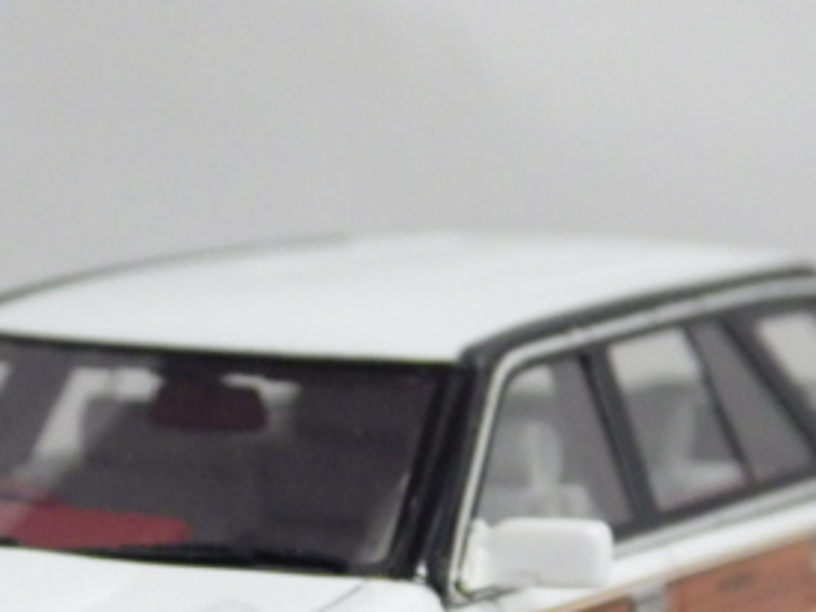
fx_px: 7260
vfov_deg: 4.8
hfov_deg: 6.4
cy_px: 624
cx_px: 154
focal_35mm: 308
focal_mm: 23.8
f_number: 5
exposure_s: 1/40
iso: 800
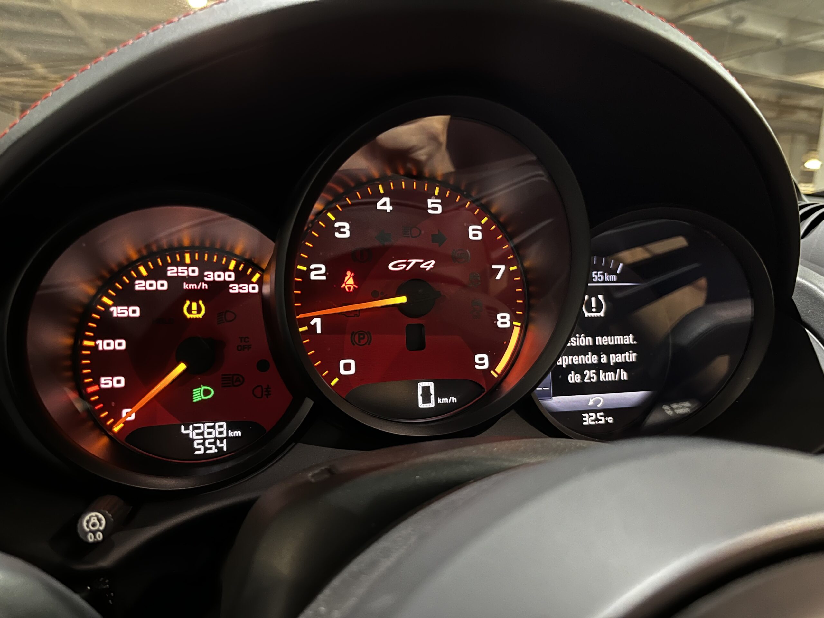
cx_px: 412
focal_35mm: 26
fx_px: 619
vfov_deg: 53.1
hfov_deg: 67.3
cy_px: 309
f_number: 1.6
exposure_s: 1/15
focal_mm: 5.1
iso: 640
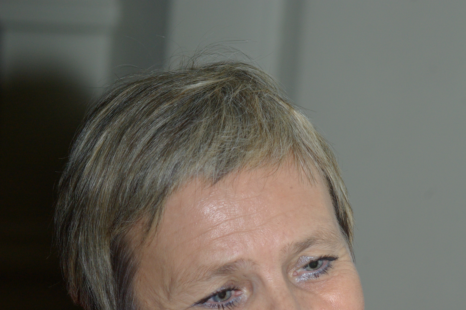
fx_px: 2912
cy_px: 340
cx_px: 233
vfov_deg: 6.1
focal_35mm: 225
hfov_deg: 9.1
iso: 400
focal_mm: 100
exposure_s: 1/90
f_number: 8
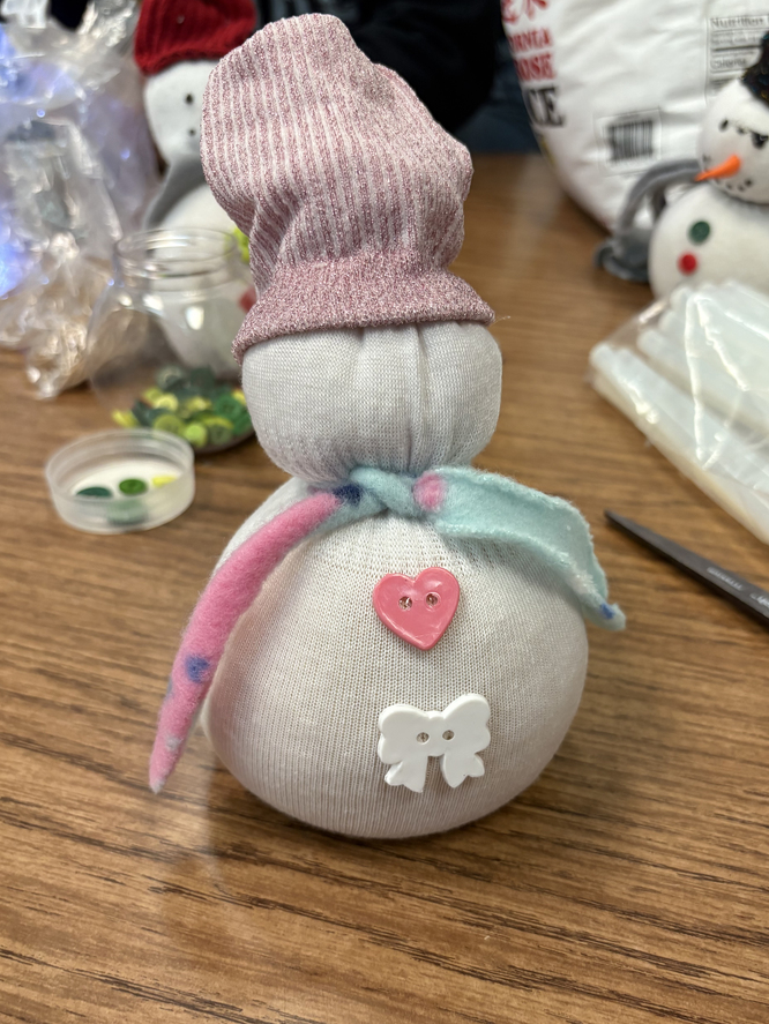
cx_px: 418
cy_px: 535
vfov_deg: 59.9
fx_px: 888
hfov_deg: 46.8
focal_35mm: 30
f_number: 1.6
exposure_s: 1/60
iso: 200
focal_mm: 5.96
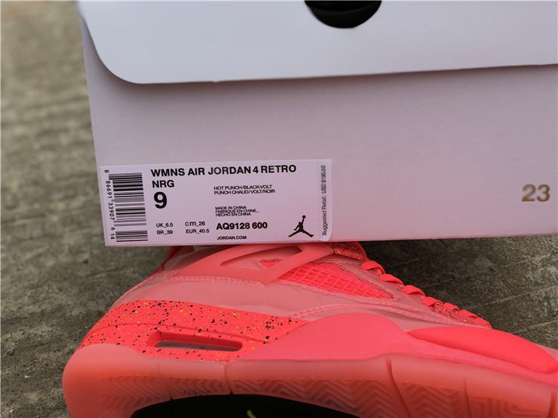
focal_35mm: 52
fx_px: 838
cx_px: 279
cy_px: 209
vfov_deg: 28.0
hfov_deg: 36.8
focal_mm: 6
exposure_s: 1/440
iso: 16
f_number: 2.4
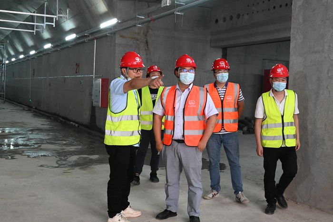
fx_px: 398
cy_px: 111
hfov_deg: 45.4
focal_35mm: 43
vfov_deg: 31.2
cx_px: 166
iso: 12800
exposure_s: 1/50
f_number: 14
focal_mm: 43
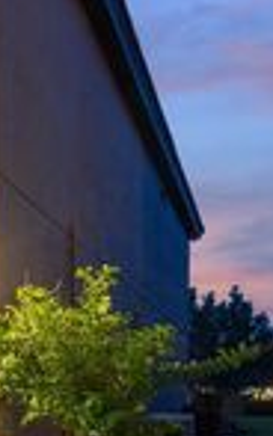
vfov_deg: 38.8
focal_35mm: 52
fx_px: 618
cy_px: 206
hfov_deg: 17.2
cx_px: -288
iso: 800
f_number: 4.5
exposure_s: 1
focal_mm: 10
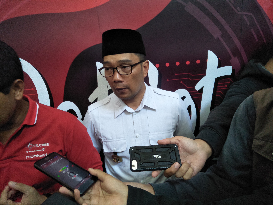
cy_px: 102
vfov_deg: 66.0
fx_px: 158
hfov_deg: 81.7
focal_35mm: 20
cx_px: 136
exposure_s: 1/33
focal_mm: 3.46
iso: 465
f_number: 2.2
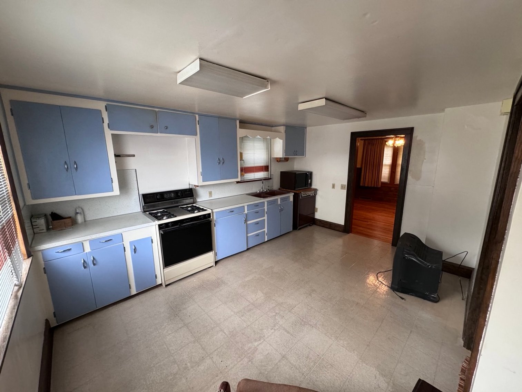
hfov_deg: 102.1
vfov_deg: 85.7
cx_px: 261
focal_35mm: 14
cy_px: 196
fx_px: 211
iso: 400
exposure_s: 1/60
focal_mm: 2.22
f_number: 2.2
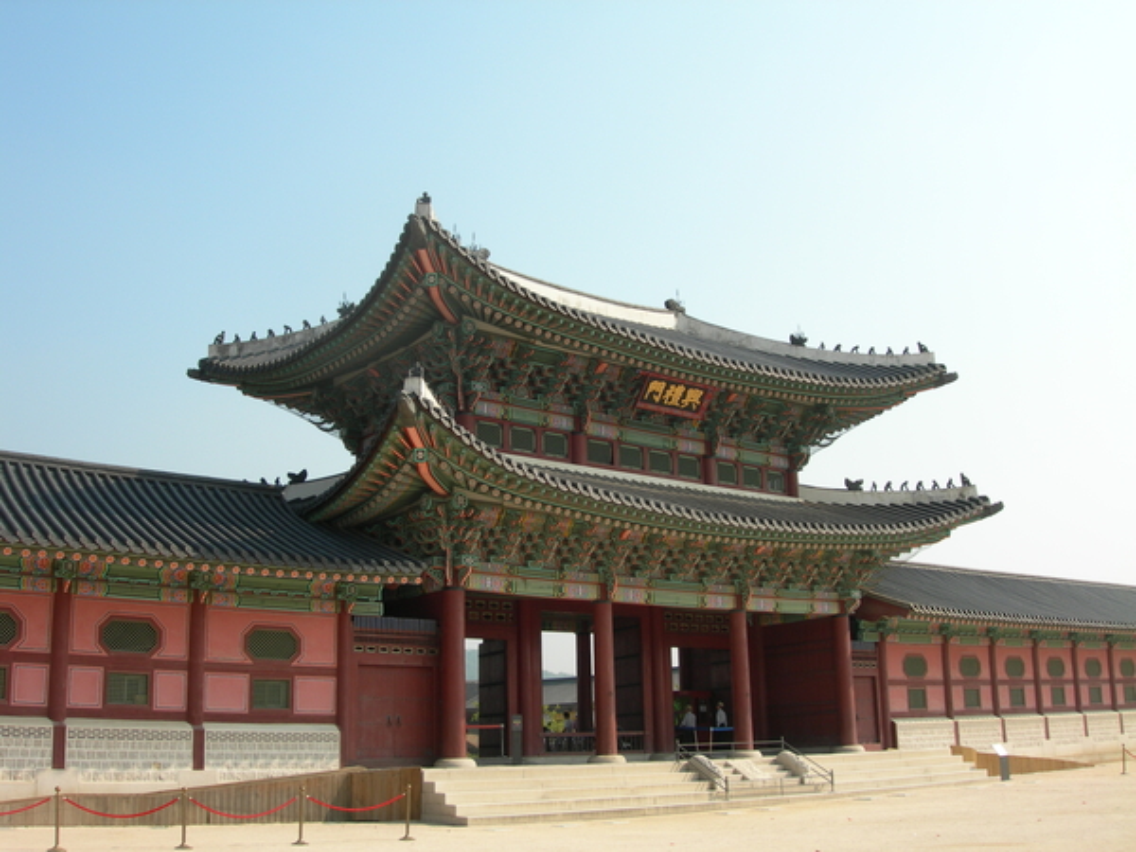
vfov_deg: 37.7
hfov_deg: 49.0
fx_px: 1247
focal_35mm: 38
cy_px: 426
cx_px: 568
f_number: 4.8
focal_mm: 7.8
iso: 50
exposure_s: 1/386
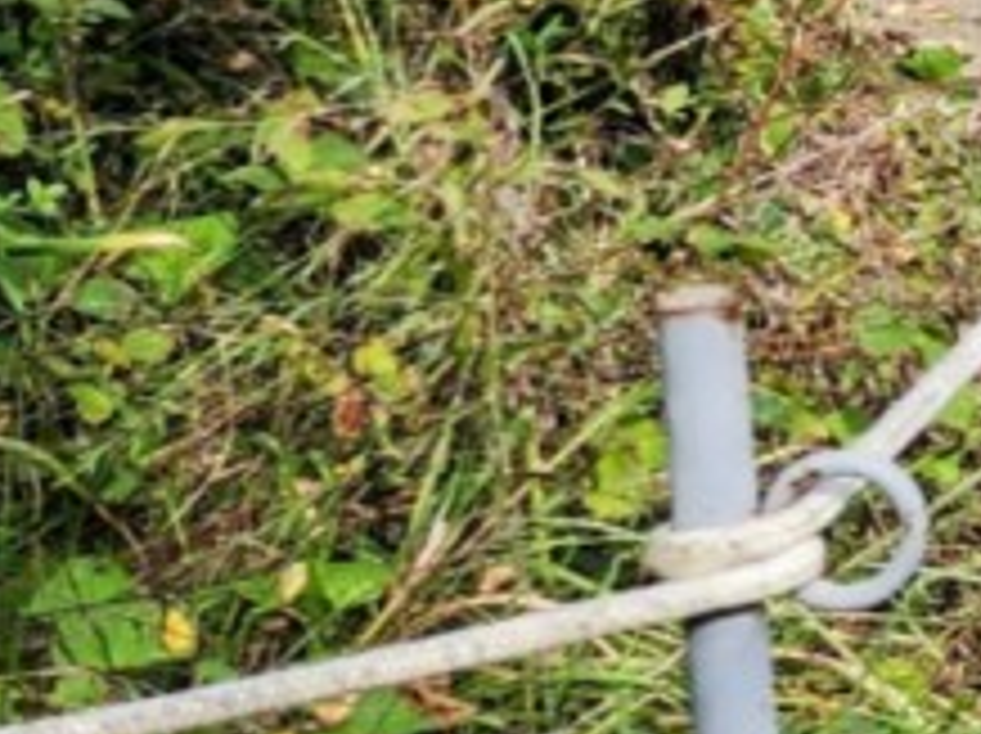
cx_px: 2758
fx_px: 4784
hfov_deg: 9.6
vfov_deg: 8.2
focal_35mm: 169
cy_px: -842
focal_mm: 6.4
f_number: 1.8
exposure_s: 1/393
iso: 12
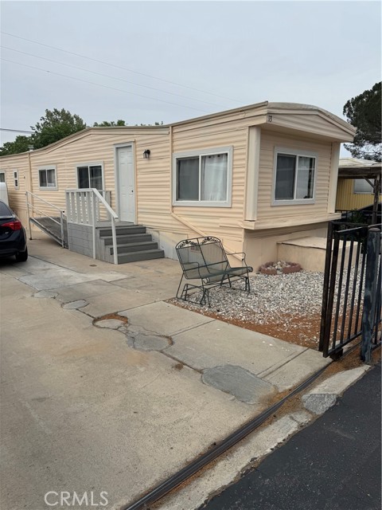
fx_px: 353
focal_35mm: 24
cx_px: 191
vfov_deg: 71.6
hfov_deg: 56.8
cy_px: 255
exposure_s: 1/2604
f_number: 1.78
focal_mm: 6.76
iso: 80
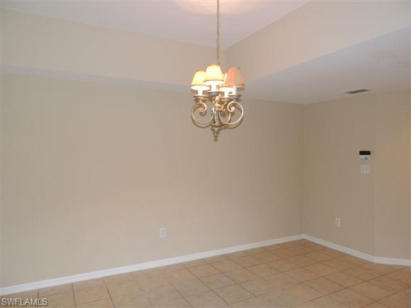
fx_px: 285
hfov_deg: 71.6
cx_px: 206
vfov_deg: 56.8
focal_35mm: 24
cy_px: 154
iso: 200
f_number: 3
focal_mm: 4.3
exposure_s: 1/30
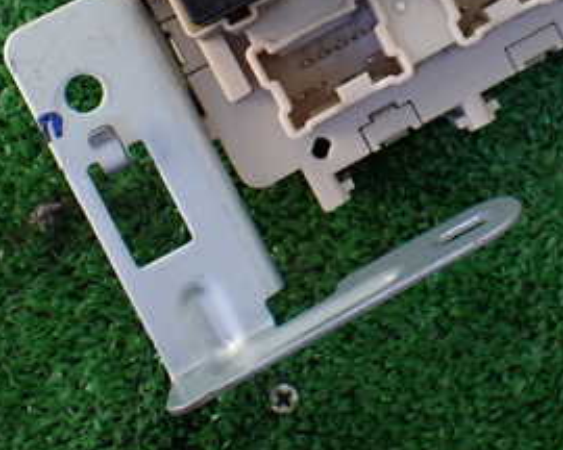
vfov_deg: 22.5
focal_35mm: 65
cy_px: -8
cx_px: 446
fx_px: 1083
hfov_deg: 28.5
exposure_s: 1/125
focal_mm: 5.4
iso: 500
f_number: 2.3
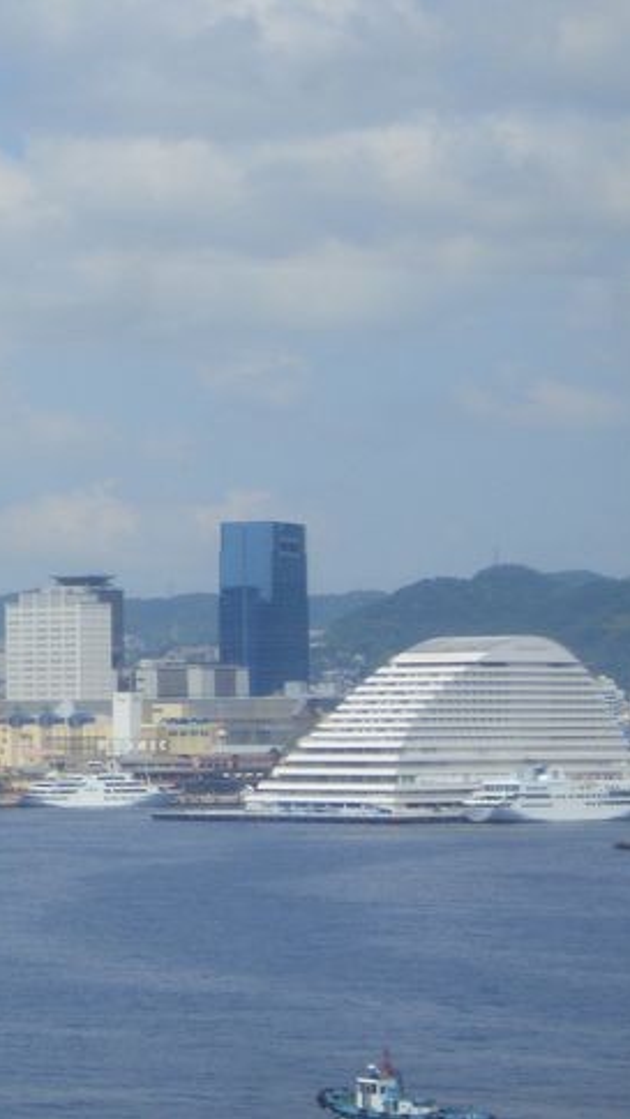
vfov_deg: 14.4
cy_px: 560
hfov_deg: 8.1
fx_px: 4423
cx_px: -106
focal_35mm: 149
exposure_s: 1/200
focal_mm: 13.5
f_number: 6.6
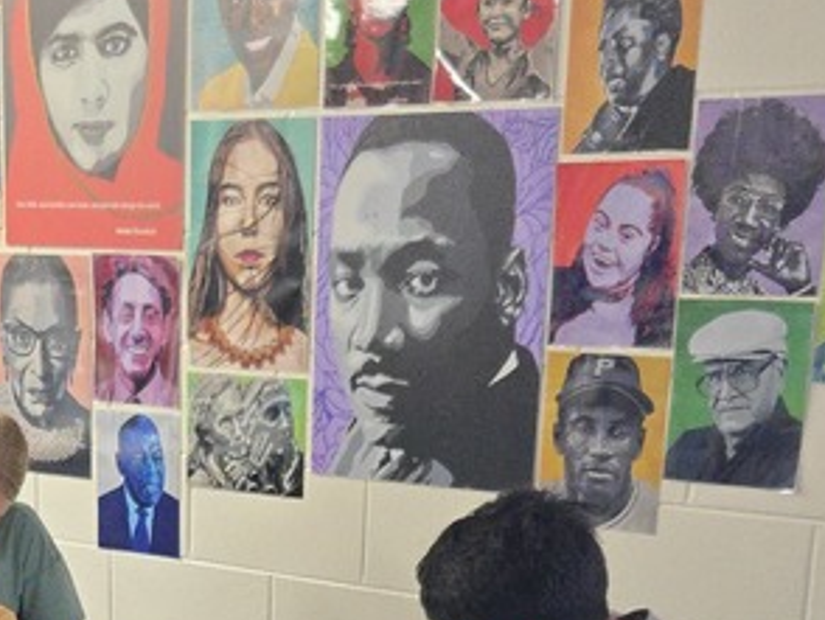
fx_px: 1908
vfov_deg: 17.4
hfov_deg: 23.9
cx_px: 138
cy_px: 794
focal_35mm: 80
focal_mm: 5.4
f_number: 1.8
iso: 250
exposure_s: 1/120
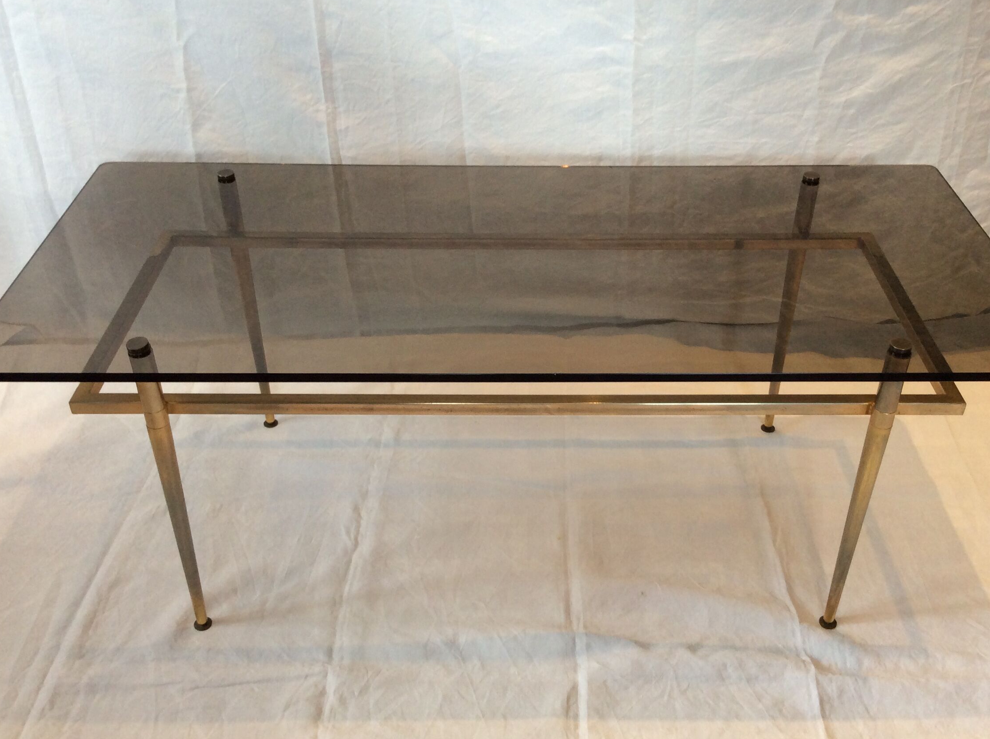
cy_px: 357
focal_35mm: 37
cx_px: 525
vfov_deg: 38.6
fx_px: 1056
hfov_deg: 50.2
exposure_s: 1/25
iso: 64
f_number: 2.4
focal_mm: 3.3
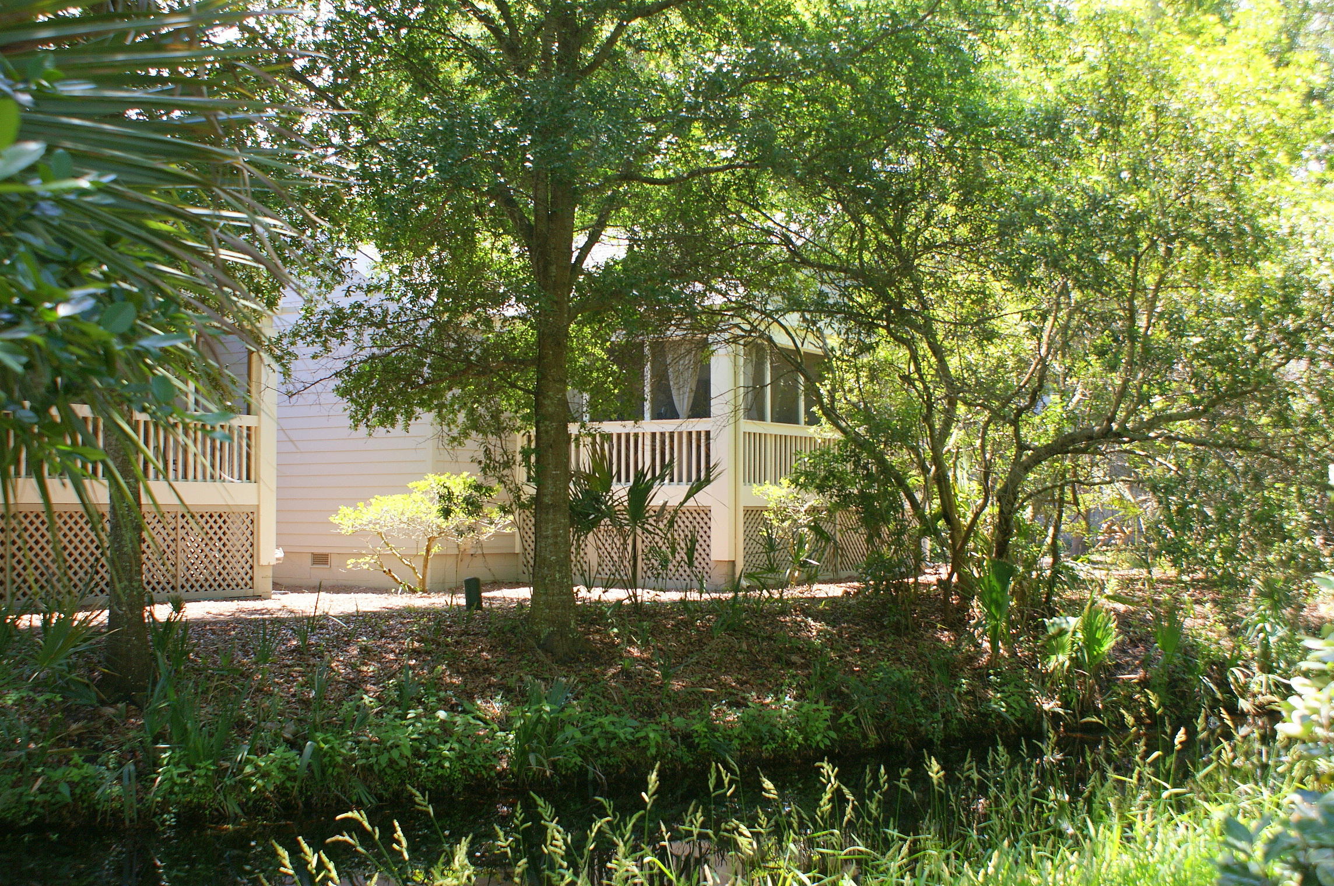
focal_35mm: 39
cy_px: 443
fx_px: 1444
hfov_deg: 49.6
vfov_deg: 34.1
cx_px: 667
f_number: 5.6
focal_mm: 26
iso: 100
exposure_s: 1/60
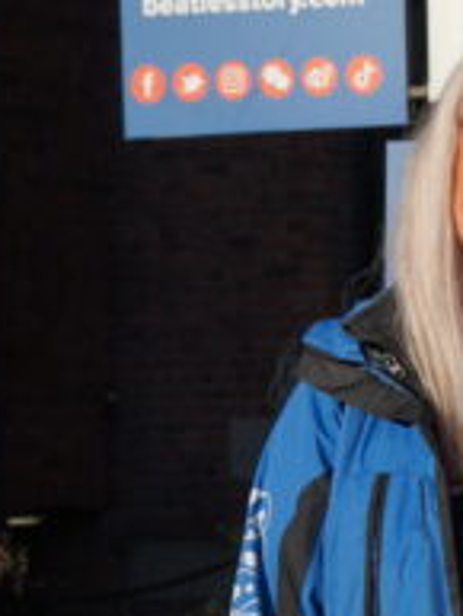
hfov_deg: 8.9
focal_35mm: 155
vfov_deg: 12.7
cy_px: 332
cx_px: 977
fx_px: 2760
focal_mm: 27
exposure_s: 1/640
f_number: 5.6
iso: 100
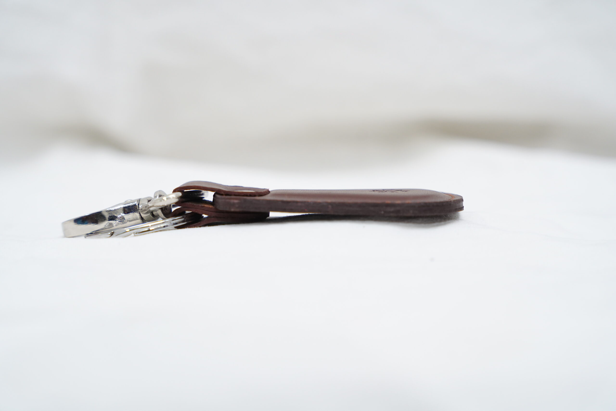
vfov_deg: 19.5
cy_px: 206
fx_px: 1198
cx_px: 308
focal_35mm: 70
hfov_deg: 28.8
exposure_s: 1/160
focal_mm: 70
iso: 1600
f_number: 4.5
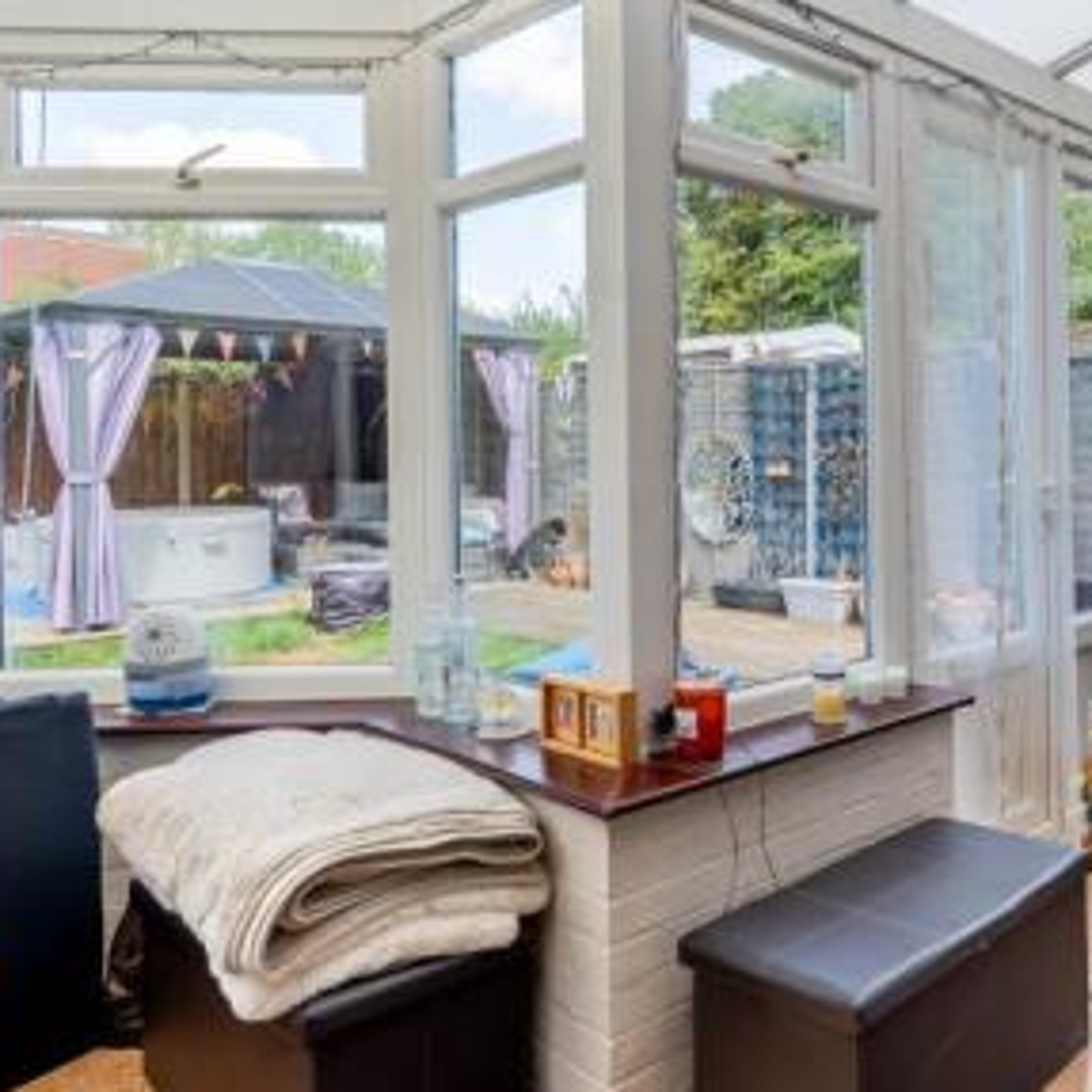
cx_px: 843
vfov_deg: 51.0
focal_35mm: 32
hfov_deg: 48.8
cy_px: 462
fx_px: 1141
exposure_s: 1/100
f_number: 8
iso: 320
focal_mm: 16.5
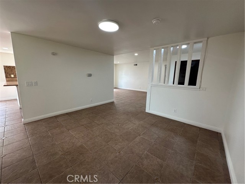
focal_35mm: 14
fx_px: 99
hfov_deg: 102.1
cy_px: 92
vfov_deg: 85.7
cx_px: 122
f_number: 2.2
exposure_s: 1/120
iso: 160
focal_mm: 2.22
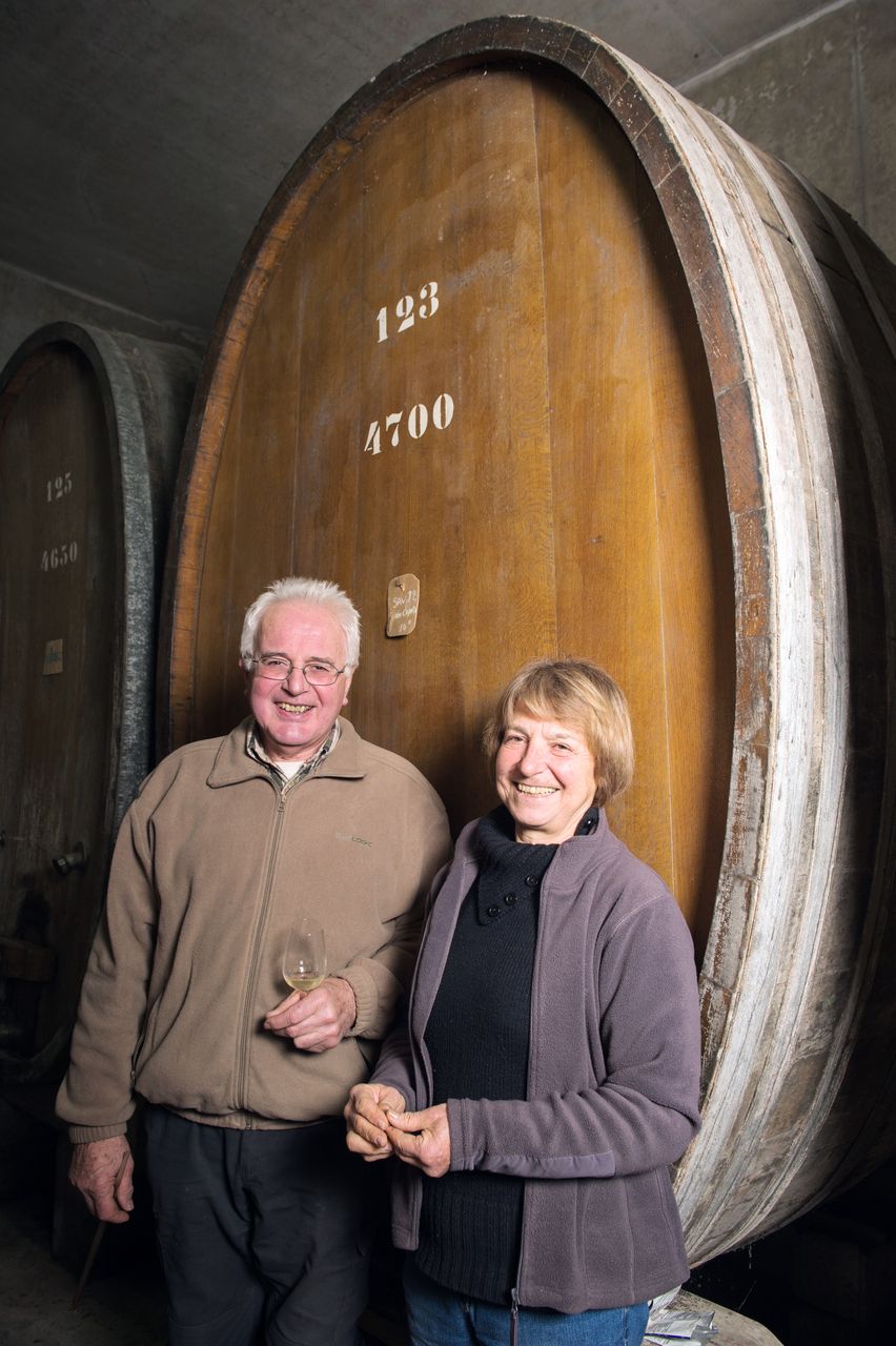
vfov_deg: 69.4
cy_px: 673
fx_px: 972
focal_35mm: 26
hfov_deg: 49.5
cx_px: 448
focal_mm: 26
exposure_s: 1/350
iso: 400
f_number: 5.6
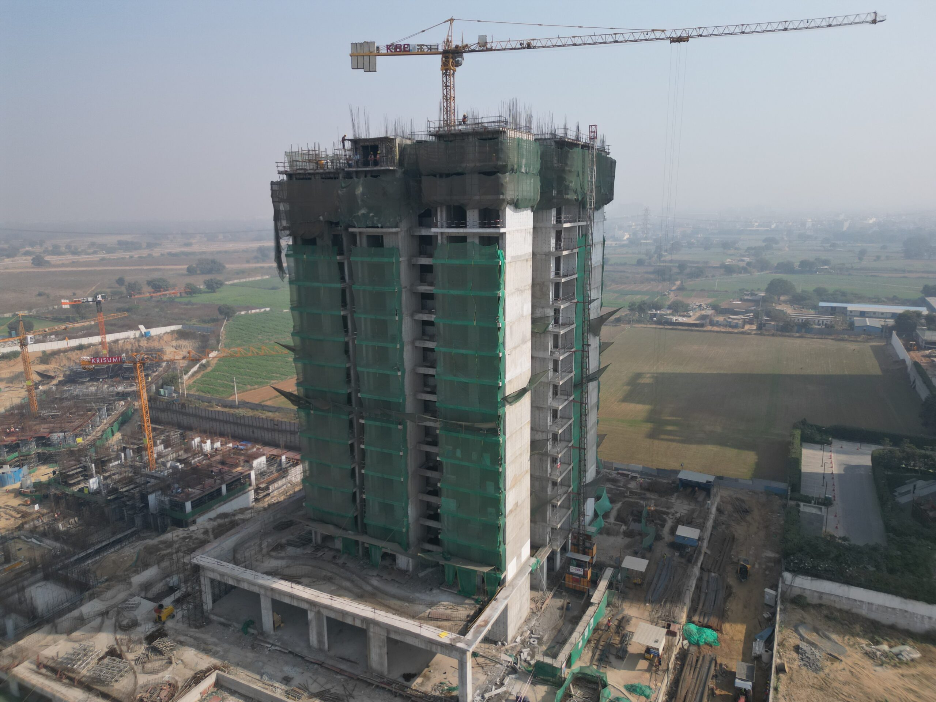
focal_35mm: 24
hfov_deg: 71.6
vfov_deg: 56.8
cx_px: 468
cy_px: 351
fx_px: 649
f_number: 1.7
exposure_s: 1/3200
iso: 130
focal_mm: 6.72
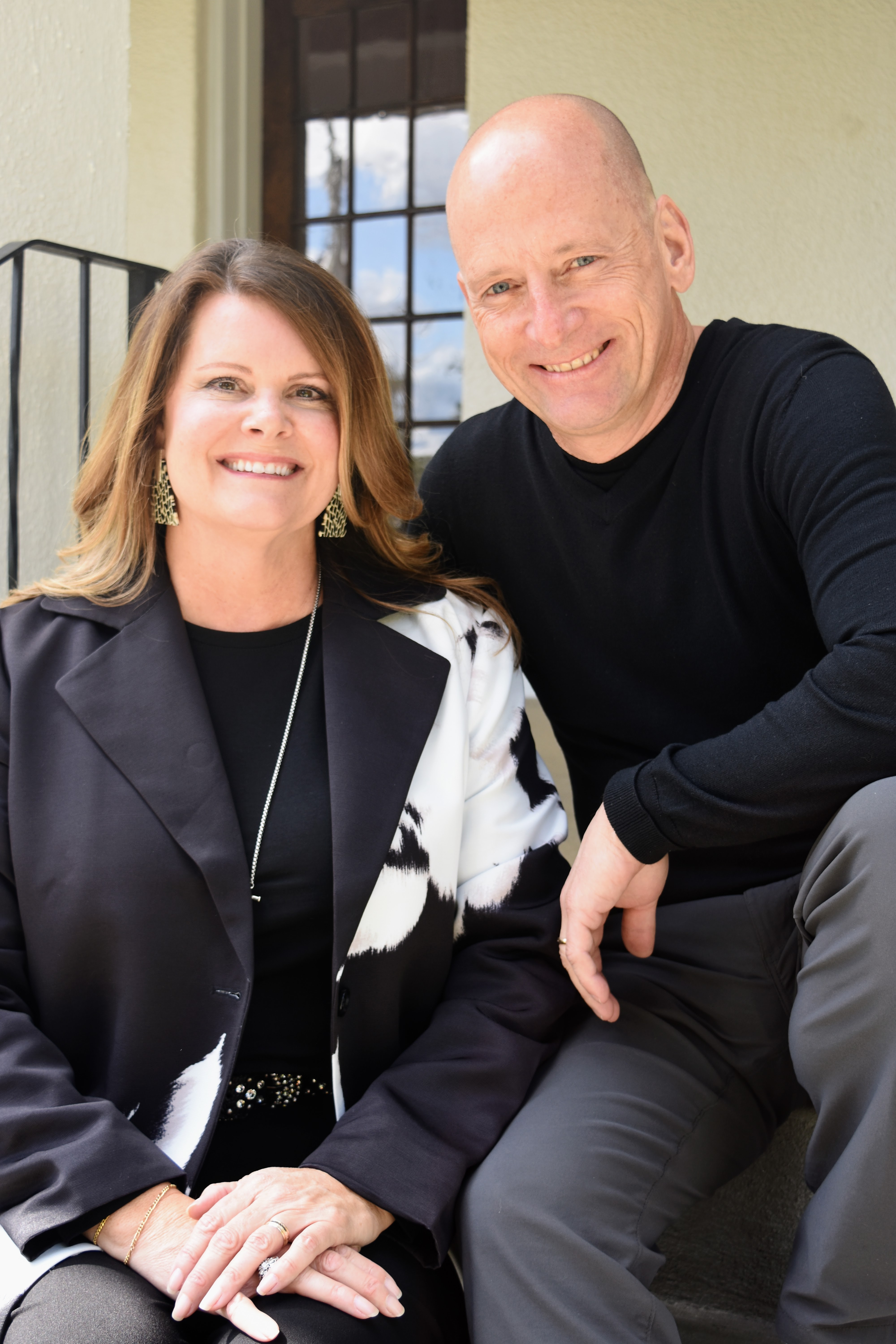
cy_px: 672
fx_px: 1792
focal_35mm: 48
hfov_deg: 28.1
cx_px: 448
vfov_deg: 41.1
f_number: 6.3
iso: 200
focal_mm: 32
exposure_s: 1/160
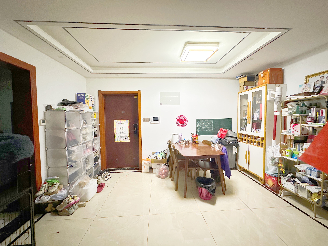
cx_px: 164
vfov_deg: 85.7
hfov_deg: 102.1
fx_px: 133
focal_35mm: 14
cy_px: 123
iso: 200
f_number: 2.2
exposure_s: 1/99
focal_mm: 2.22
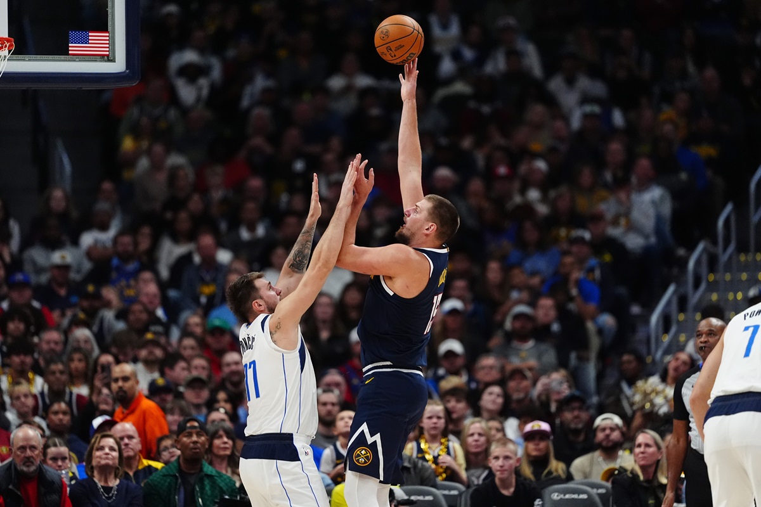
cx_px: 380
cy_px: 254
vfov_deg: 4.6
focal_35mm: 300
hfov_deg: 6.9
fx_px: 6341
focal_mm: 300
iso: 5000
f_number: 2.8
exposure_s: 1/2500
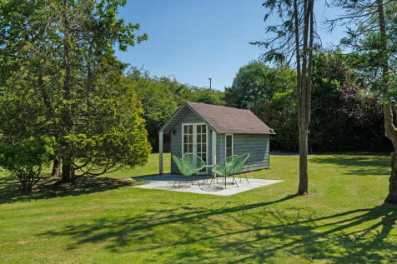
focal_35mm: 33
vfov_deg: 39.9
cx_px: 198
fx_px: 364
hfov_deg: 57.2
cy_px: 132
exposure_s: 1/1000
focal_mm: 33
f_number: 10
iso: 640
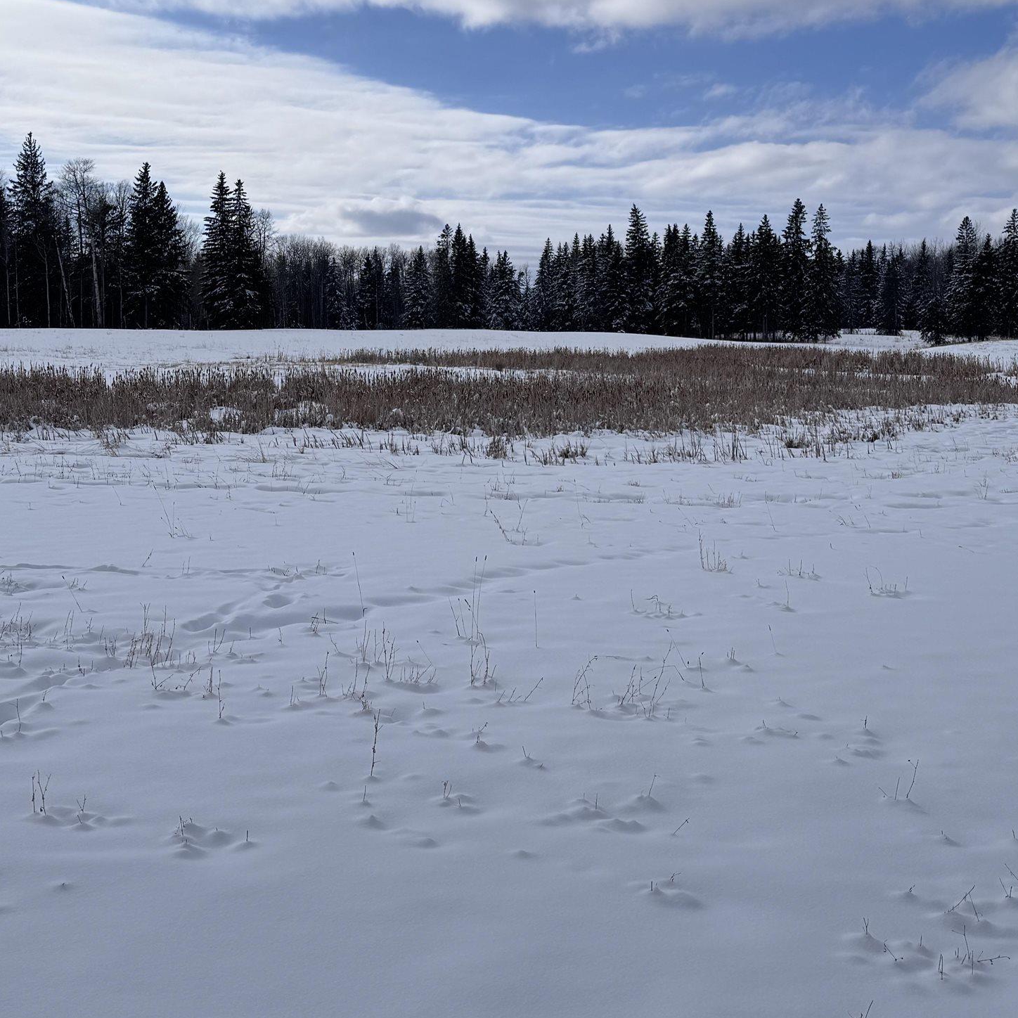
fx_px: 1497
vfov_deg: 37.0
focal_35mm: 45
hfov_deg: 37.5
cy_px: 314
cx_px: 573
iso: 80
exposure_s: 1/9009
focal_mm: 6.76
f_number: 1.78
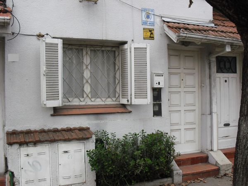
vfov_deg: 32.9
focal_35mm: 44
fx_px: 315
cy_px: 93
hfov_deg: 42.9
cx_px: 124
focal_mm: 7.7
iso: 200
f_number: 3.4
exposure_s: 1/60
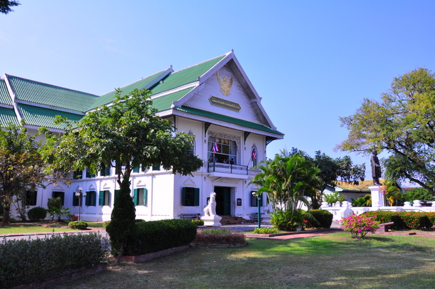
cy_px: 144
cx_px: 218
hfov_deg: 59.6
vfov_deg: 41.6
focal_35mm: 32
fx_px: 380
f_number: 11
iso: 200
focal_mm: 21
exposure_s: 1/200
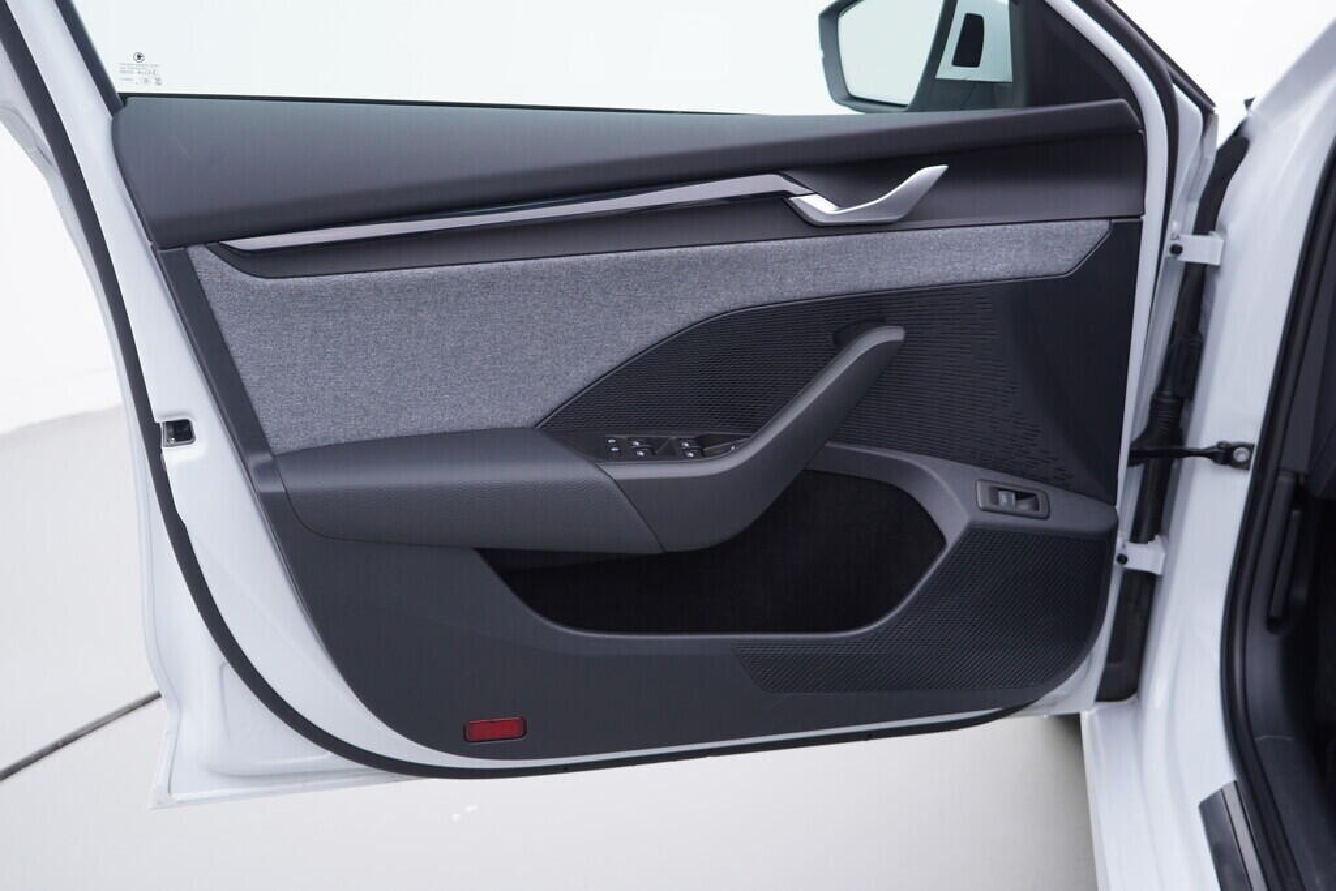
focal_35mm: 36
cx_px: 668
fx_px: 1336
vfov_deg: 36.9
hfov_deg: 53.1
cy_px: 446
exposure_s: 1/50
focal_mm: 24
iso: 125
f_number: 3.2
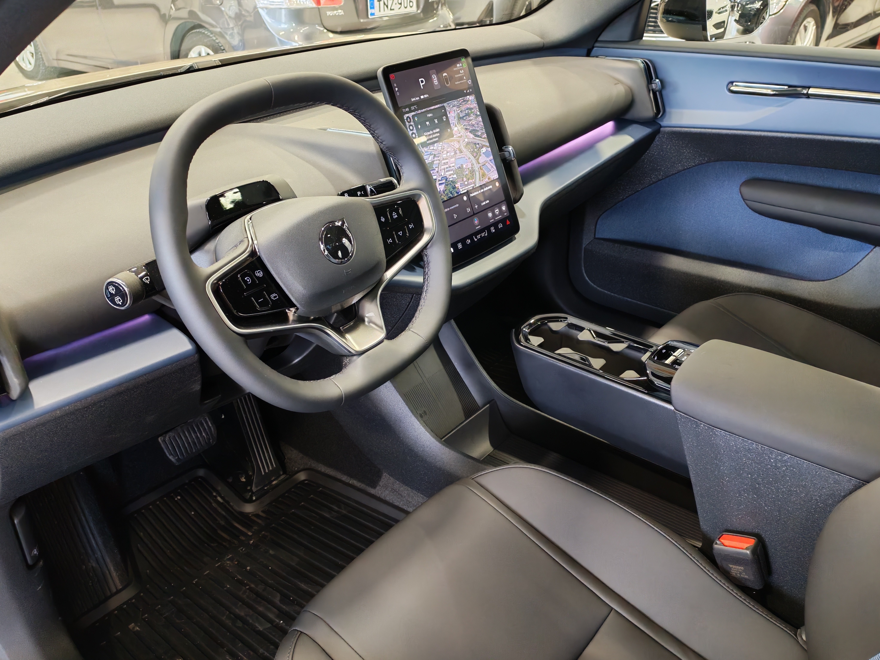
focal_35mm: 30
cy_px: 330
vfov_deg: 46.8
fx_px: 763
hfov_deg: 60.0
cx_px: 440
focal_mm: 6.12
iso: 1937
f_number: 1.9
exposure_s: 1/50
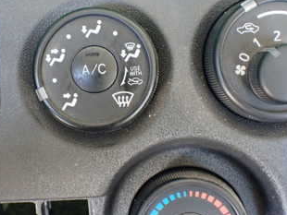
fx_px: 481
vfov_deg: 25.2
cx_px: 101
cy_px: 94
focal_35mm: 58
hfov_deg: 33.0
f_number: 2.3
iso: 800
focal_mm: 5.4
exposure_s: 1/40
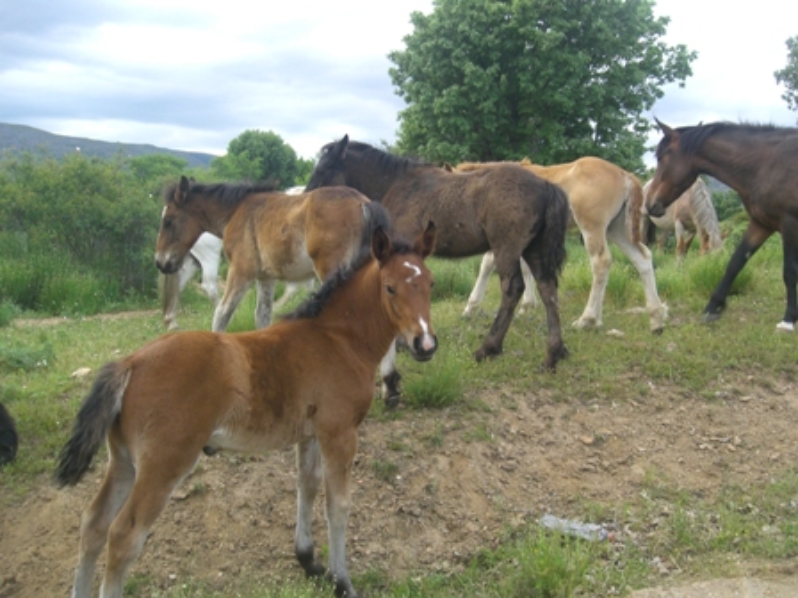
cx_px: 399
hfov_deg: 49.0
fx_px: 876
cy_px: 299
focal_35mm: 38
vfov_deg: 37.7
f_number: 3.1
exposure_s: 1/80
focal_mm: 6.3
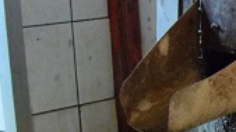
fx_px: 888
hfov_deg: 11.9
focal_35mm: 142
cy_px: 73
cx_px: 591
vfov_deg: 8.5
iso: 6400
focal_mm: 18
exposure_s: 1/50
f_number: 3.5
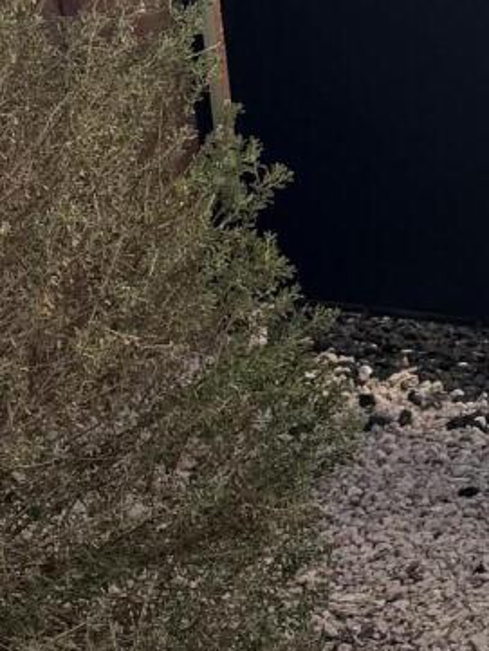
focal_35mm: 133
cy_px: 301
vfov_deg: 14.8
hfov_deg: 10.9
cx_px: 660
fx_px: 2504
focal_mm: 6.76
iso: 80
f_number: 1.78
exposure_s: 1/1812
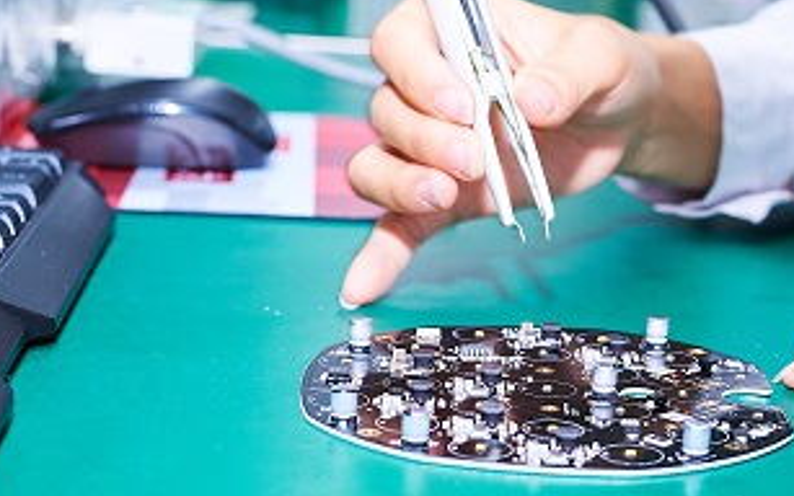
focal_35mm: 83
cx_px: 626
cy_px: 98
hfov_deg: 24.6
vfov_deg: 15.6
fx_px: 1796
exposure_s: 1/30
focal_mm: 50
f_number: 6.3
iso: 500
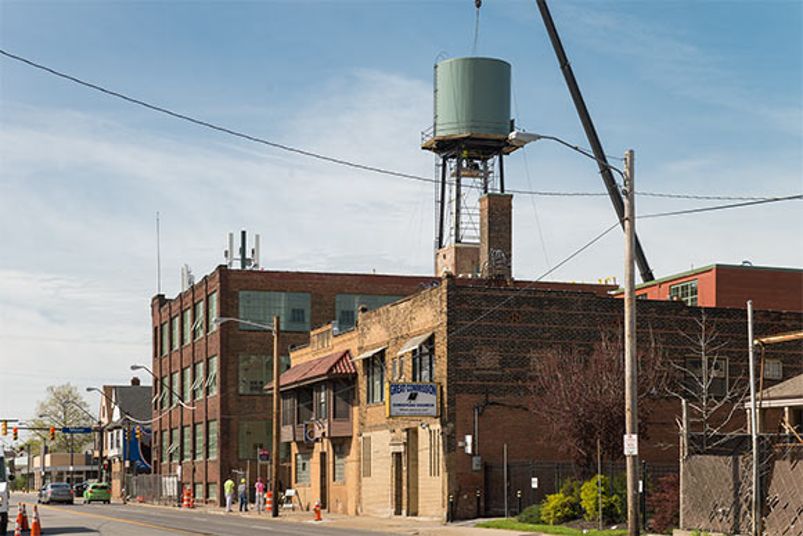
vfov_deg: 19.5
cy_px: 268
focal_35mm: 70
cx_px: 402
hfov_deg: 28.8
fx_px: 1562
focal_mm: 70
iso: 200
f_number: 9.5
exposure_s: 1/500
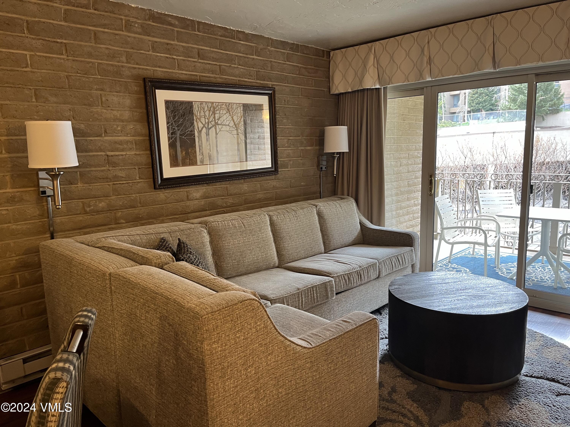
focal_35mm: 26
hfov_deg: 67.3
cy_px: 214
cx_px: 285
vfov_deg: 53.1
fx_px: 428
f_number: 1.6
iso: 125
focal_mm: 5.1
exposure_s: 1/60
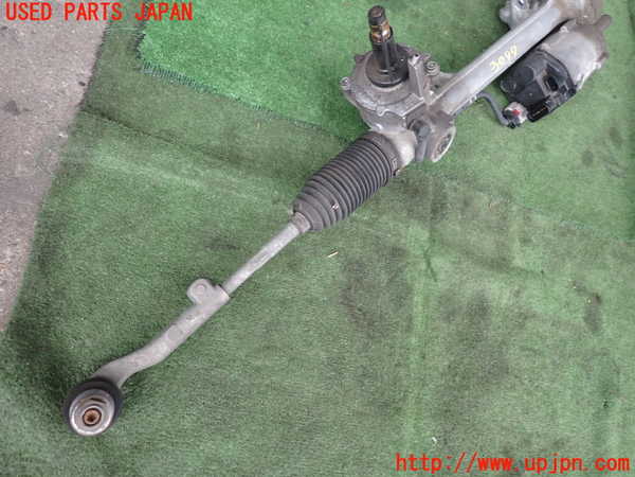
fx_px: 459
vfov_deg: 54.9
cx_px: 318
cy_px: 238
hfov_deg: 69.4
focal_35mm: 25
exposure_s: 1/200
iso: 100
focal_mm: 4.5
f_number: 2
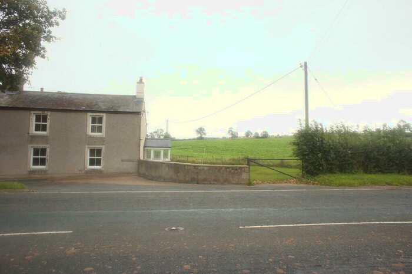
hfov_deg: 73.8
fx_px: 274
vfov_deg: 53.0
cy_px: 137
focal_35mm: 24
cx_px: 206
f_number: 9
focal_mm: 16
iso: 800
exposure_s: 1/100
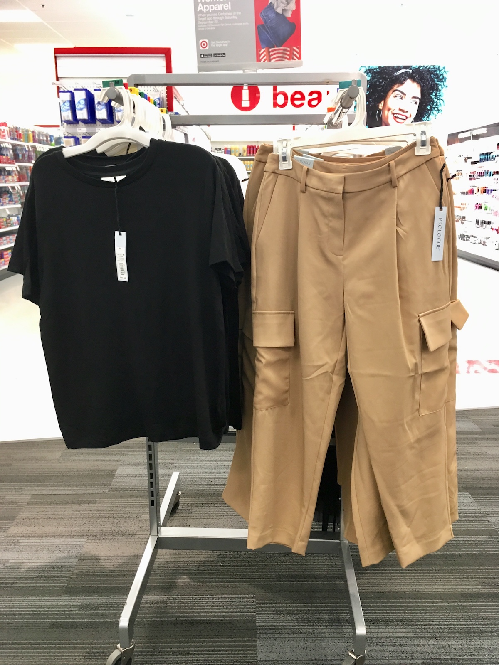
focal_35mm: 29
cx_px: 250
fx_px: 557
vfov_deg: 61.7
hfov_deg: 48.2
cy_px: 332
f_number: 2.2
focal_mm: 4.15
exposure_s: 1/30
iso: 100
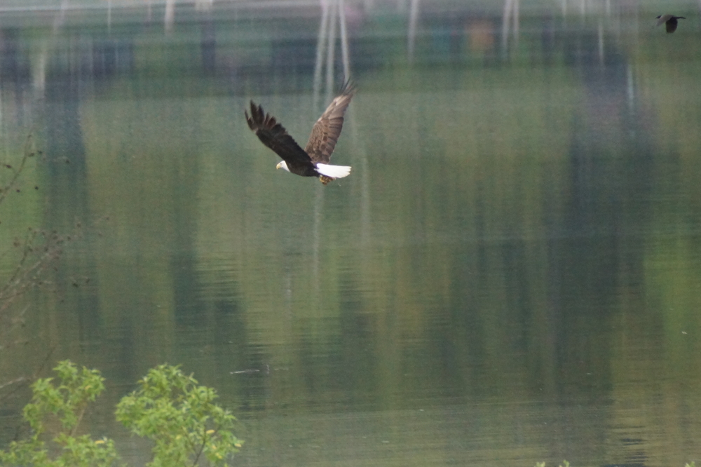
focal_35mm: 375
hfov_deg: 5.5
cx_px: 350
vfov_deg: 3.7
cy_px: 234
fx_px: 7299
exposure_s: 1/400
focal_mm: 250
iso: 1250
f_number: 6.3
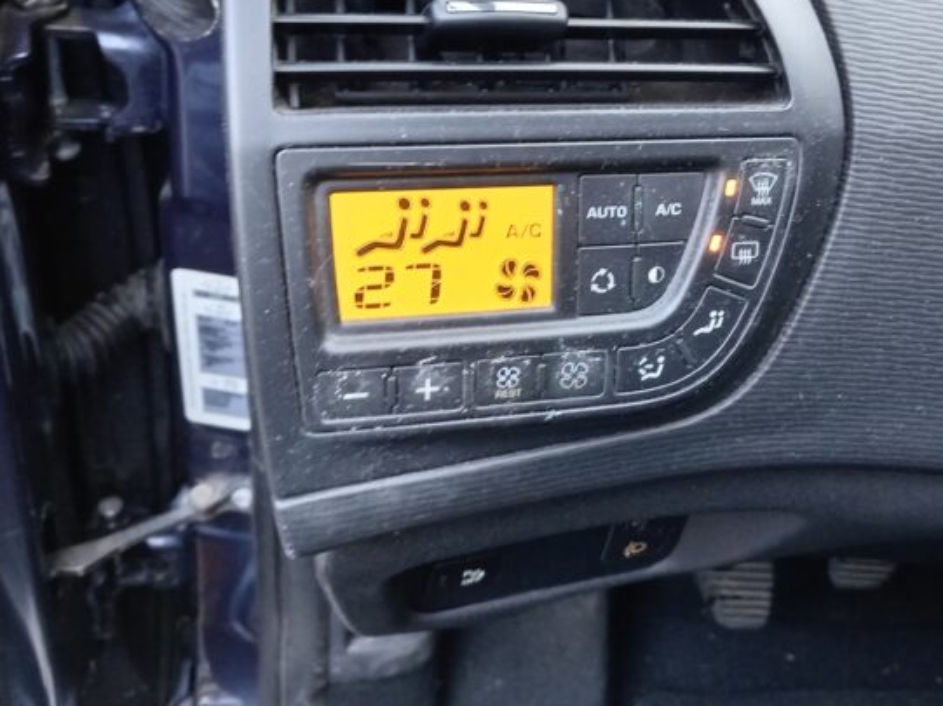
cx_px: 572
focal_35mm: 37
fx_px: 1007
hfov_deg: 49.8
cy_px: 218
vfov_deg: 38.1
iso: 1187
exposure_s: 1/16.7
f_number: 1.8
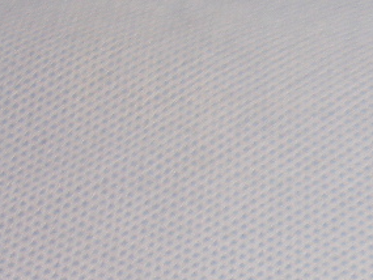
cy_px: 492
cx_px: 656
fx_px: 2167
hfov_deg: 9.4
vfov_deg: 7.2
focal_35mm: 201
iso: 64
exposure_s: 1/40
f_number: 3.9
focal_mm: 9.3
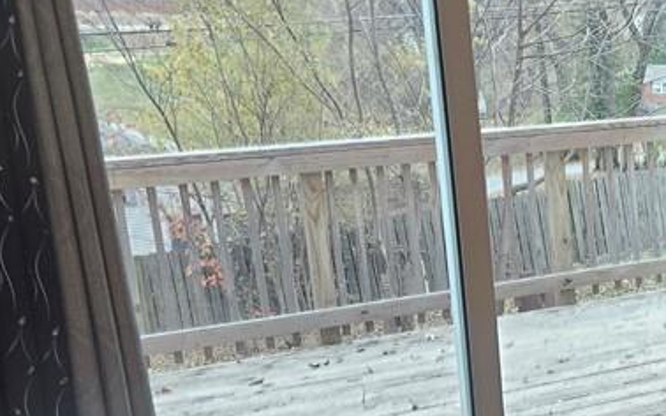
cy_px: 293
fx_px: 1198
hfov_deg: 26.8
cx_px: 840
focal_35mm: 66
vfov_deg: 19.6
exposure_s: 1/120
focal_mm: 5.4
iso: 160
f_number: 1.8
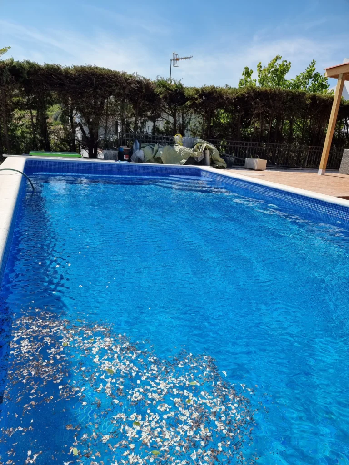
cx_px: 174
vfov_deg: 71.6
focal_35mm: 24
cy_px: 232
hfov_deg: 56.8
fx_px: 323
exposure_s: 1/1116
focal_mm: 6.7
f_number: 1.8
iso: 50
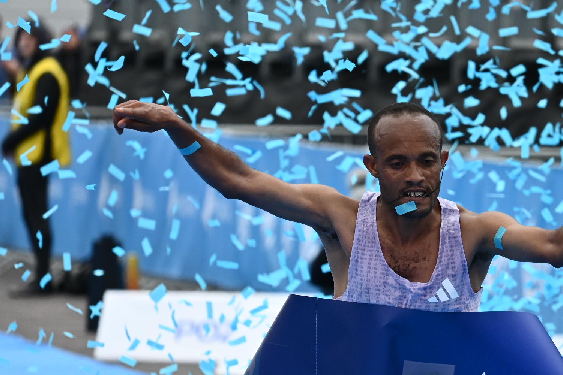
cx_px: 386
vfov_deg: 2.1
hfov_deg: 3.2
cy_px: 231
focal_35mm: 640
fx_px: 10009
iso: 1000
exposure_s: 1/1000
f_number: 6
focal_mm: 230
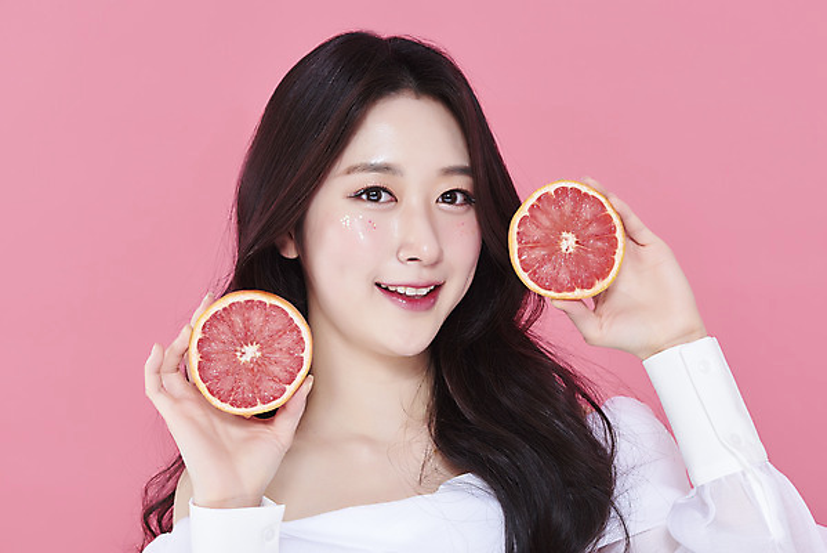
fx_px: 2413
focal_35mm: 105
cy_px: 276
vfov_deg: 13.1
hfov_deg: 19.4
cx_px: 414
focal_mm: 105
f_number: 11
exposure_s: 1/125
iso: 64
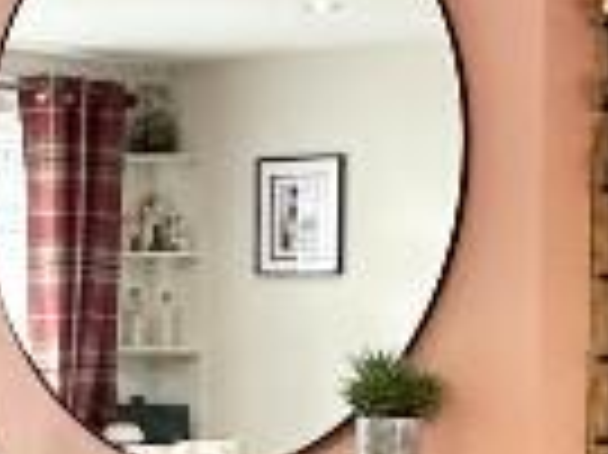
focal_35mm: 106
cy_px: 351
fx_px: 1860
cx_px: 81
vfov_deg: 13.9
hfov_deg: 18.3
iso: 320
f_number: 2.2
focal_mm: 2.22
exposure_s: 1/86
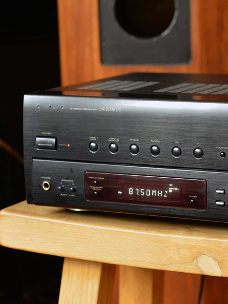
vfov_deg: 19.8
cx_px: 236
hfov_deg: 14.7
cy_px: 147
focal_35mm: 99
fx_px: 870
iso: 3200
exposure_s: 1/15
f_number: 5
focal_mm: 60
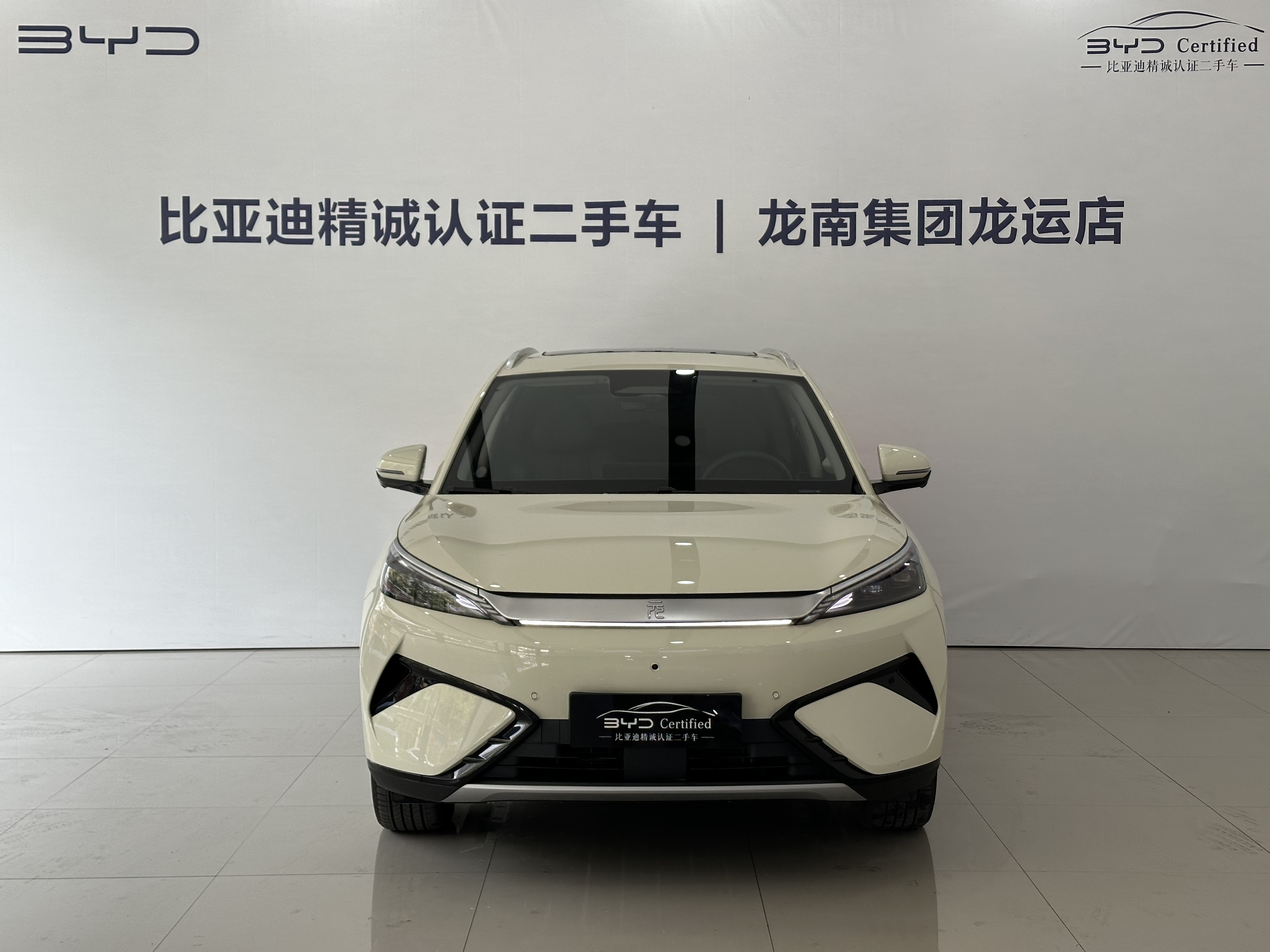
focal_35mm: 48
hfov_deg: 39.7
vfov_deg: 30.3
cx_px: 635
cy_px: 476
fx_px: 1761
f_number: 1.78
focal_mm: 6.86
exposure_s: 1/282
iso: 64
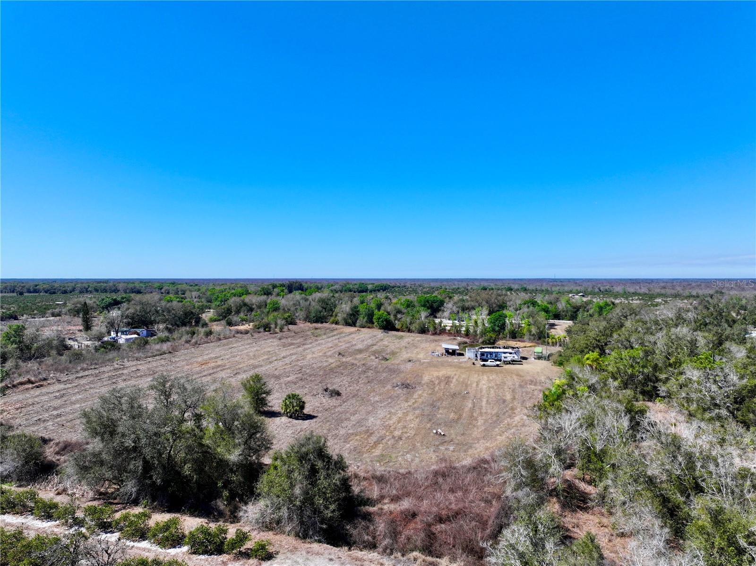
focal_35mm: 24
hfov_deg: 71.6
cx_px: 378
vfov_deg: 56.8
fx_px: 524
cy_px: 283
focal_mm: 12.29
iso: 140
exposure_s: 1/2000
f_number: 2.8
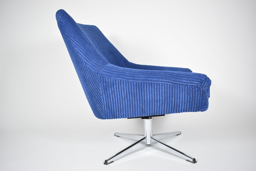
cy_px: 86
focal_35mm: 32
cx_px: 128
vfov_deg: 41.8
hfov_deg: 59.5
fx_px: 224
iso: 1250
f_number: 4
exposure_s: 1/125
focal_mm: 21
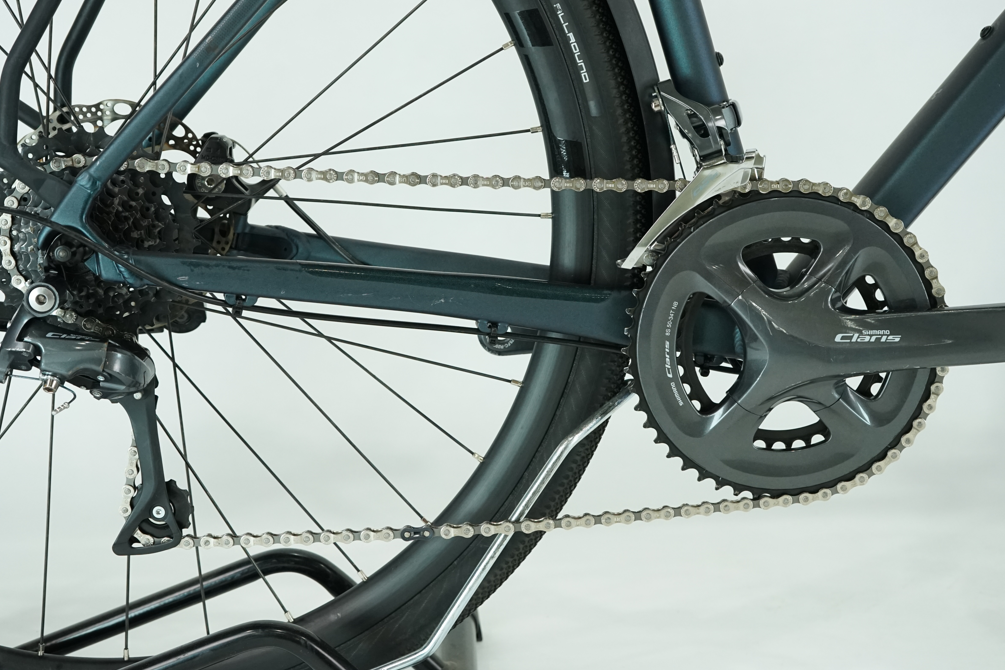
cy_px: 265
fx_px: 1452
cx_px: 505
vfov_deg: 25.9
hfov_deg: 38.2
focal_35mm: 52
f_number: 5.6
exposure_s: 1/200
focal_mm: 41
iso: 1600
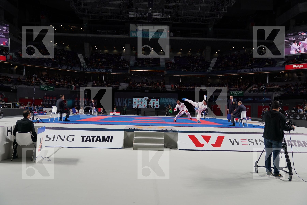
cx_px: 154
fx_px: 273
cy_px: 102
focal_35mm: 32
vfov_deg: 41.1
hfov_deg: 58.7
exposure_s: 1/250
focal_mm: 32
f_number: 2.8
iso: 400
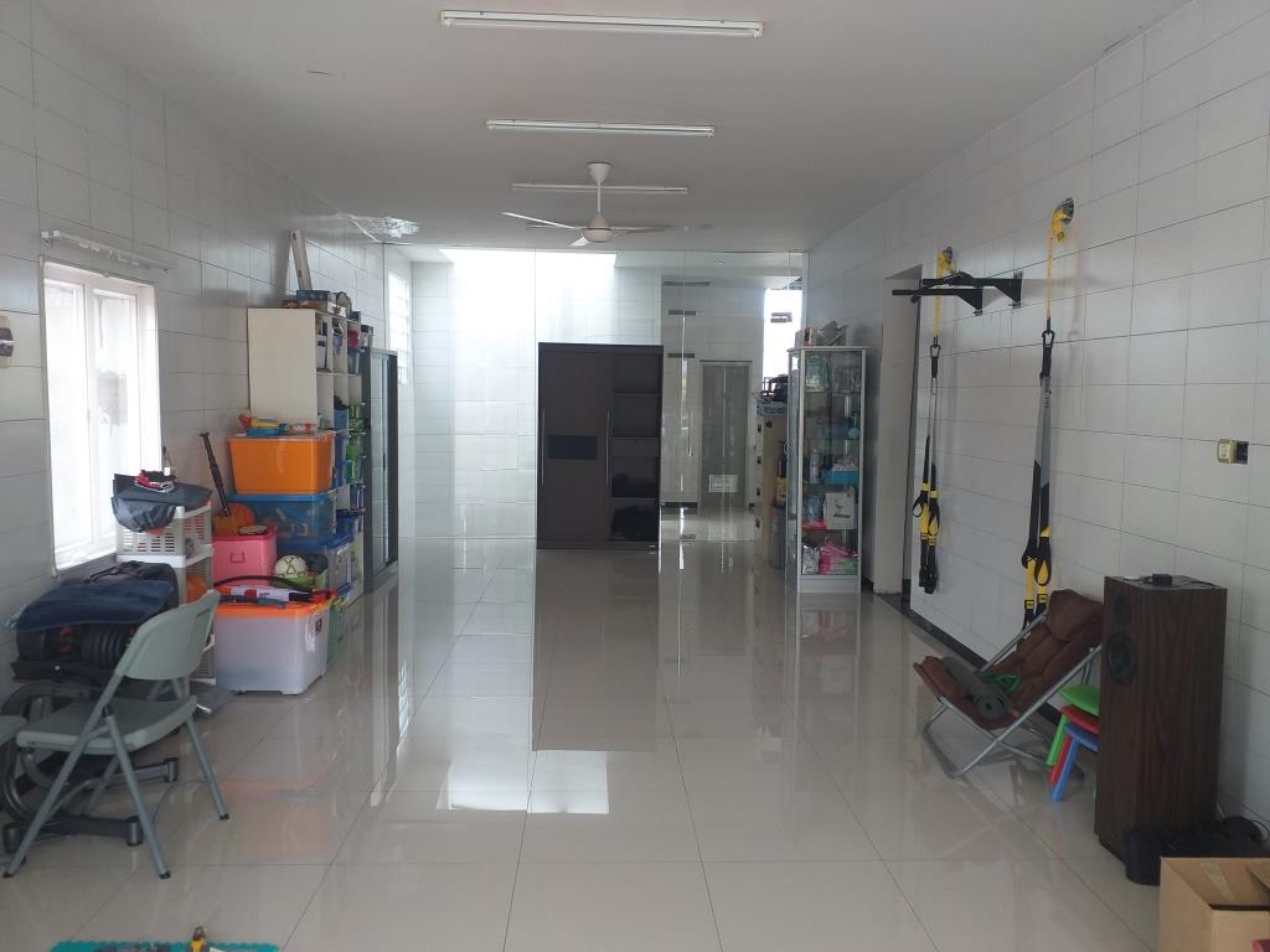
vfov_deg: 53.1
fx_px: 954
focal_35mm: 26
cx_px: 635
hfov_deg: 67.3
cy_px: 476
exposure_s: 1/100
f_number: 1.9
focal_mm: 3.6
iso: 80
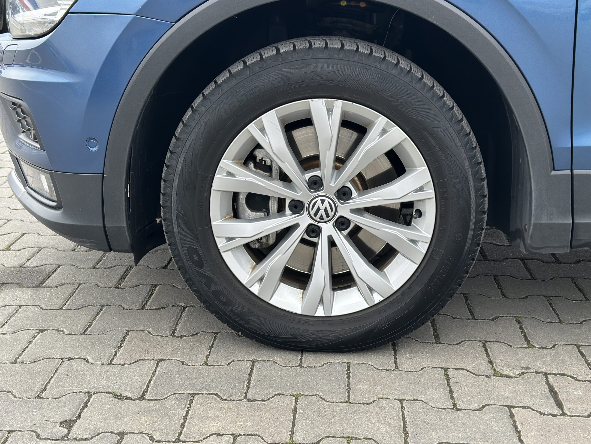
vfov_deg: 30.3
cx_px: 296
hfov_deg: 39.7
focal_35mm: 48
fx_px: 820
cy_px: 222
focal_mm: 6.86
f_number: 1.78
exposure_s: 1/740
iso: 80
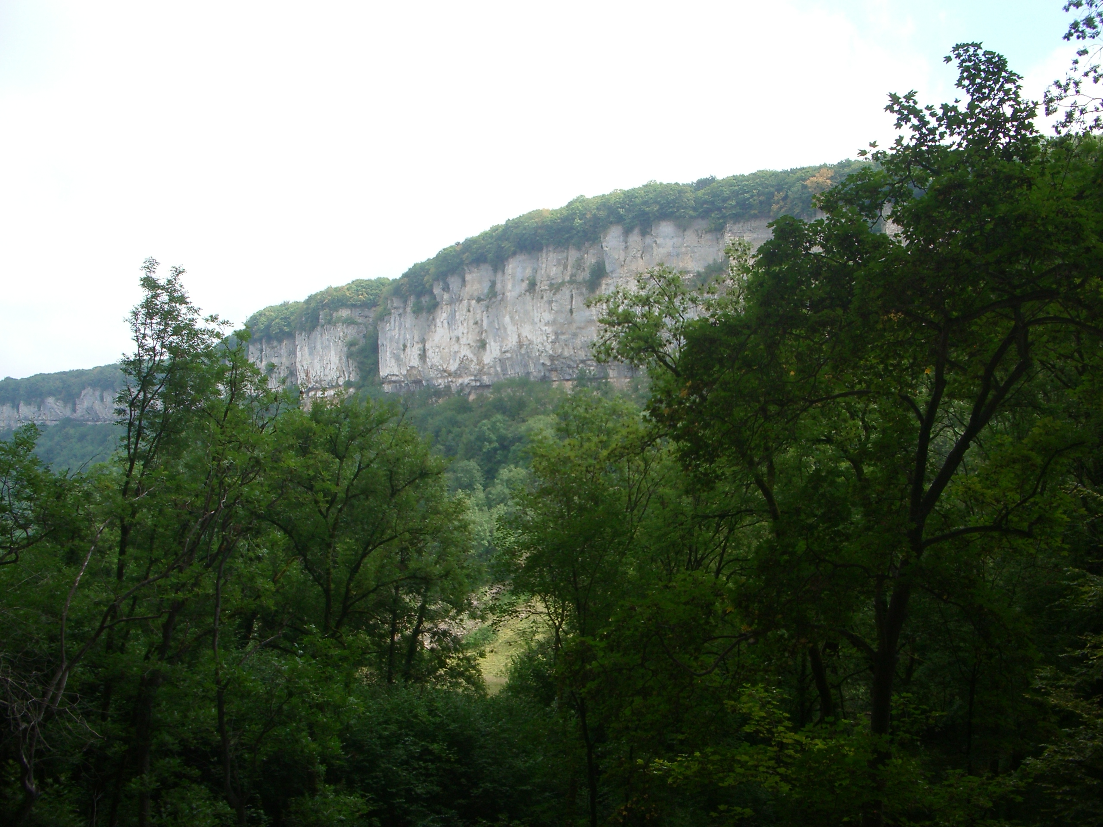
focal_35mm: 35
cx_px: 552
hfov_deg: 52.6
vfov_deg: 40.7
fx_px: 1115
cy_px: 414
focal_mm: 5.8
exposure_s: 1/200
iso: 80
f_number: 4.3
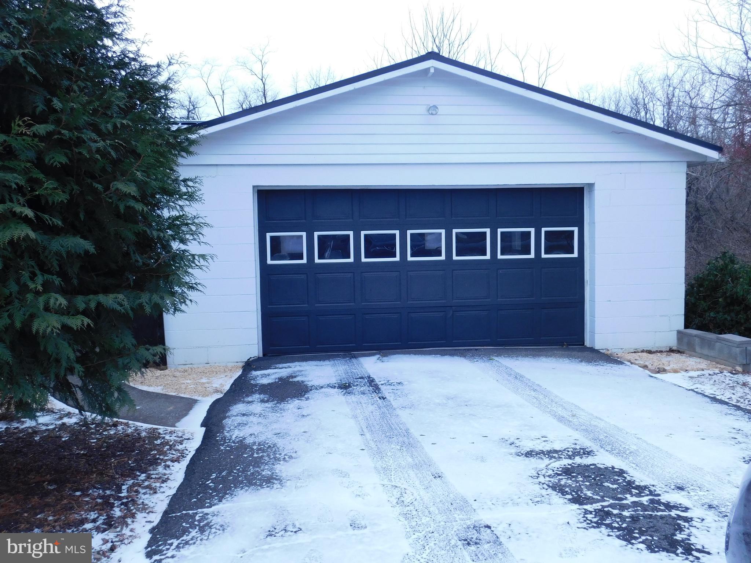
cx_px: 376
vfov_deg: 46.8
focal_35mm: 30
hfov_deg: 60.0
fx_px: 651
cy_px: 282
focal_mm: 5.3
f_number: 3.2
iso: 125
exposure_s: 1/400
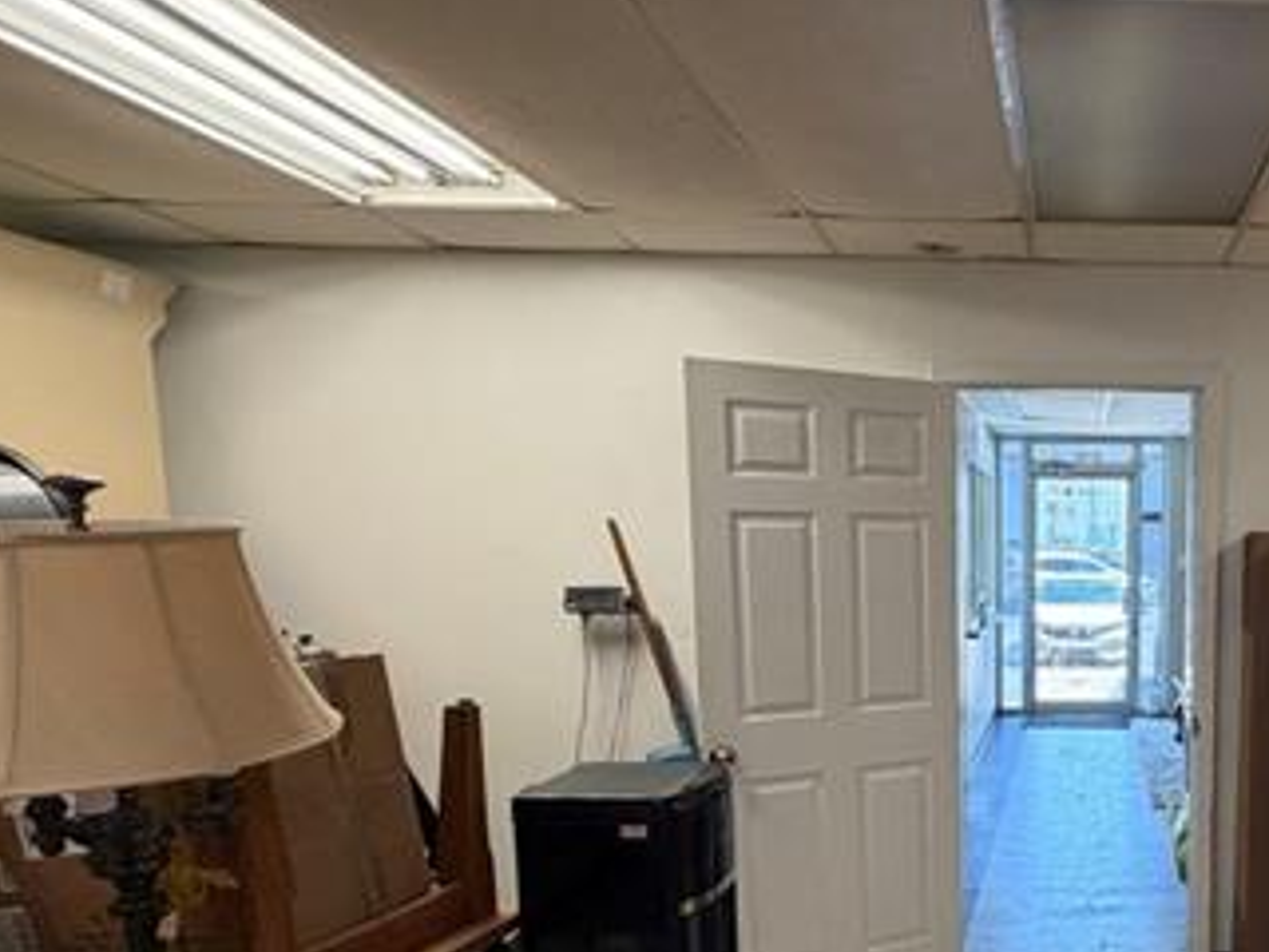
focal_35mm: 28
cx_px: 1122
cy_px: 666
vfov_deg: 48.5
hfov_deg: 55.7
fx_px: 1026
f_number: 2.2
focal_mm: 2.22
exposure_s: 1/120
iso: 200
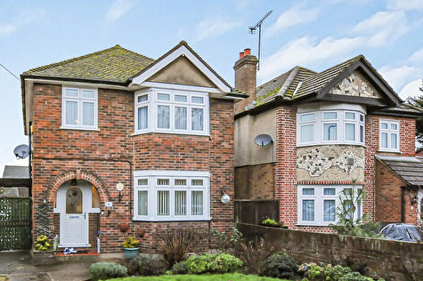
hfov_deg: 62.0
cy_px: 177
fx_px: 337
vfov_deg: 44.9
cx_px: 128
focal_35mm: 29
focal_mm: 13
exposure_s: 1/200
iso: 900
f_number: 5.6
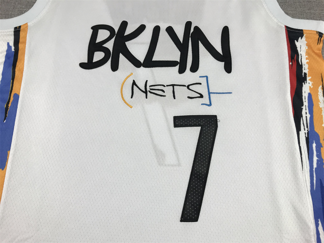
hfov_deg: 63.4
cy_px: 122
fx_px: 262
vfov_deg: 49.8
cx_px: 162
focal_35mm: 28
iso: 20
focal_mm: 3.99
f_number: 1.8
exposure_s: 1/106
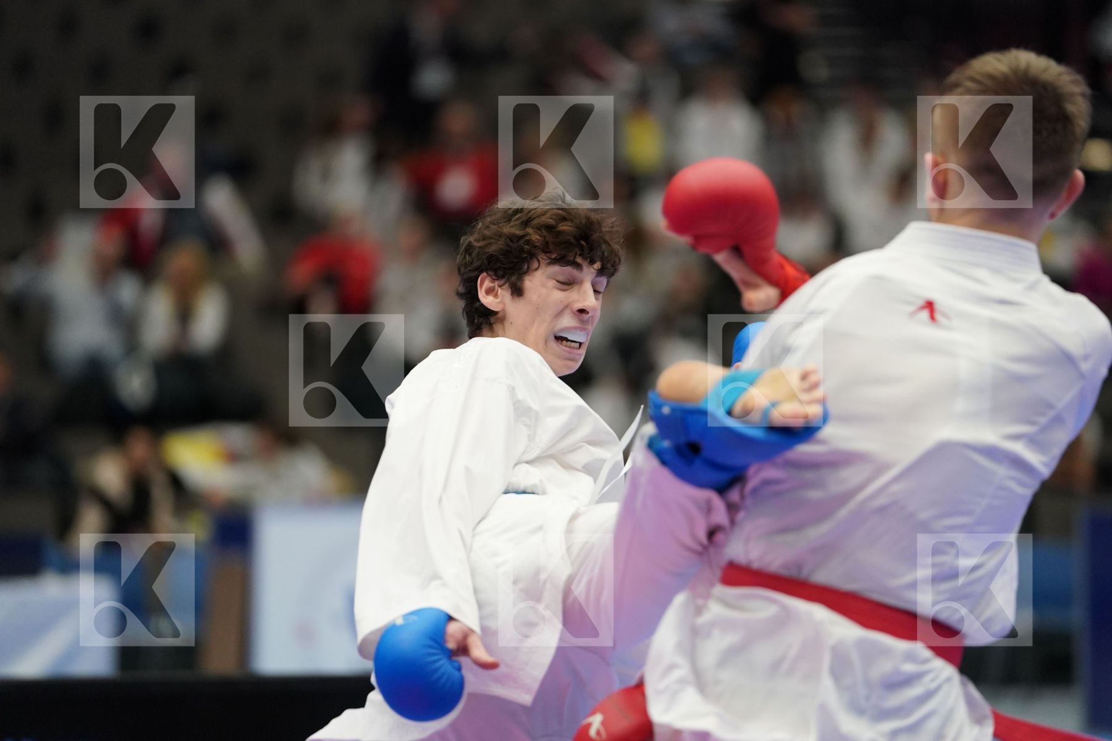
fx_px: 6177
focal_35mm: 200
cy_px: 370
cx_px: 556
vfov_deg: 6.9
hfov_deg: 10.3
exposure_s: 1/1000
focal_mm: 200
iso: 3200
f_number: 2.8
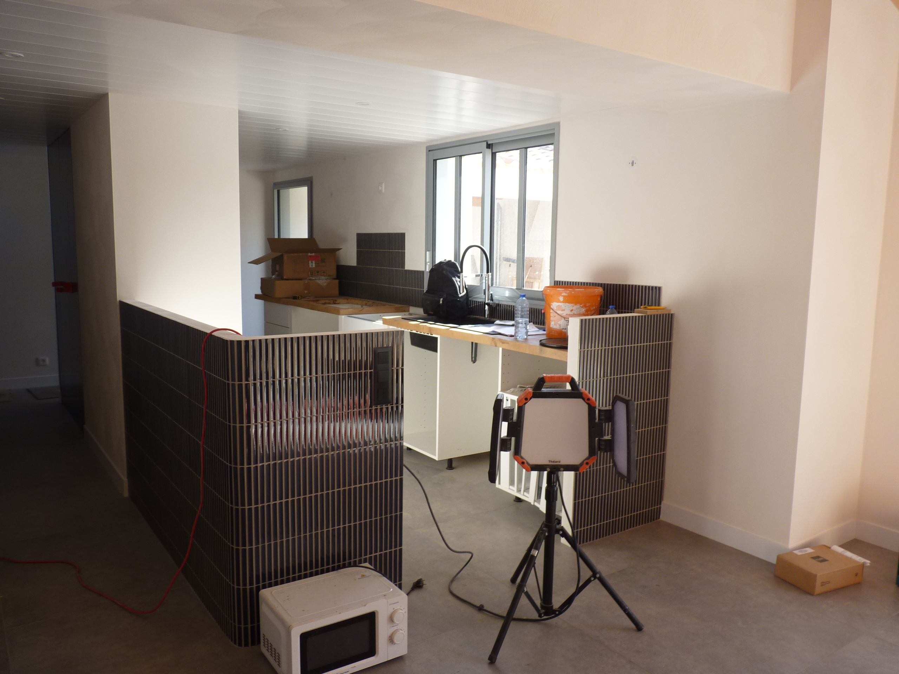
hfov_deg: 65.3
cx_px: 450
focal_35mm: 27
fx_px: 701
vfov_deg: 51.4
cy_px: 337
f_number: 2.8
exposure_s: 1/80
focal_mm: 4.8
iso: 80
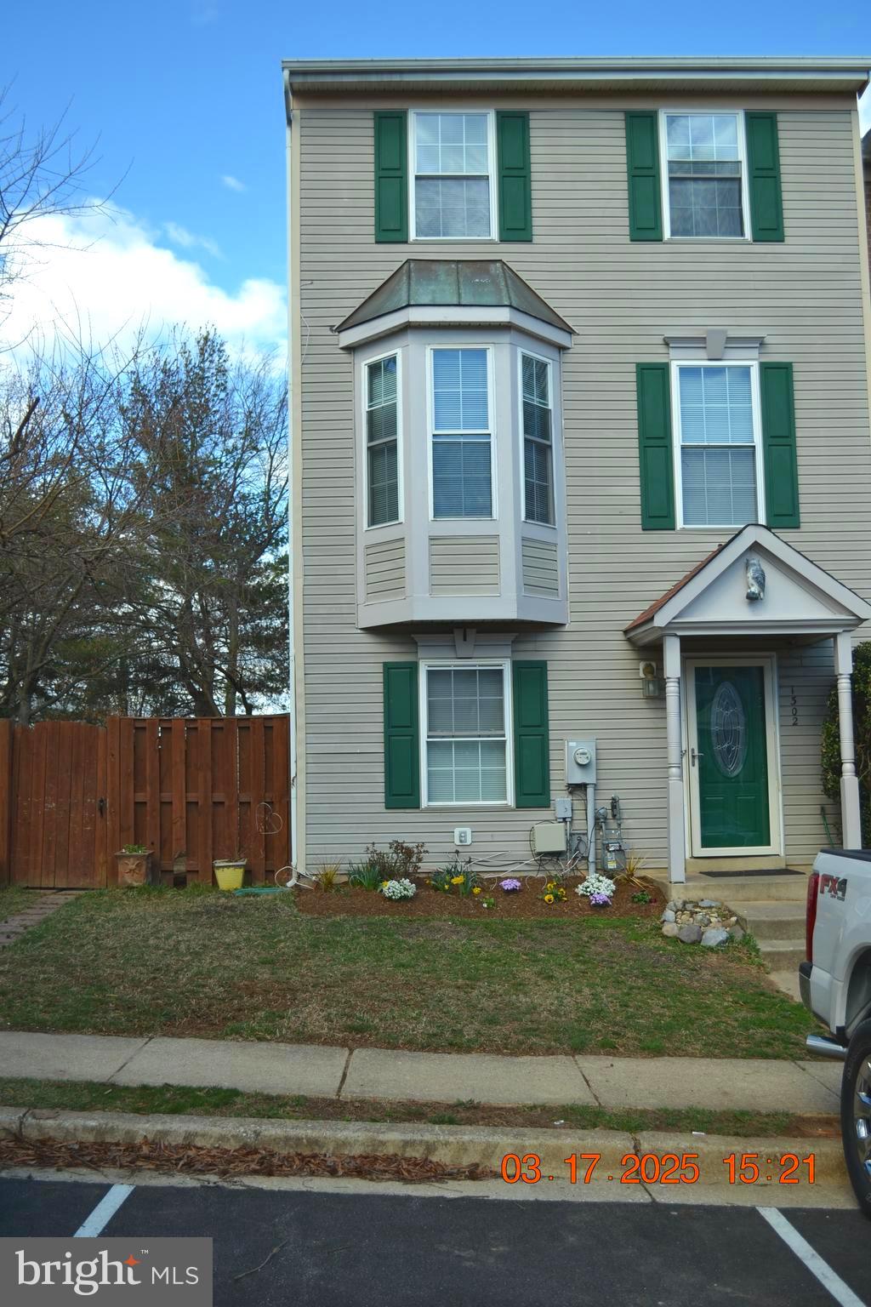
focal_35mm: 33
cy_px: 654
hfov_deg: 40.0
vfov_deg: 57.2
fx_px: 1198
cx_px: 436
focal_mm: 22
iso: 100
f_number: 4
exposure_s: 1/400
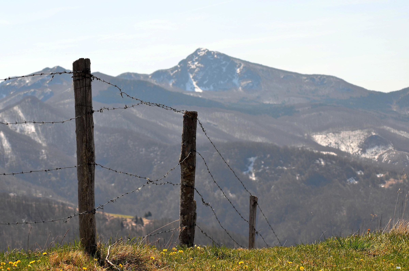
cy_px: 136
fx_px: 1190
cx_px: 204
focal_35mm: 105
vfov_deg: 13.0
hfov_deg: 19.5
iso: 200
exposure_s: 1/640
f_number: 6.3
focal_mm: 70
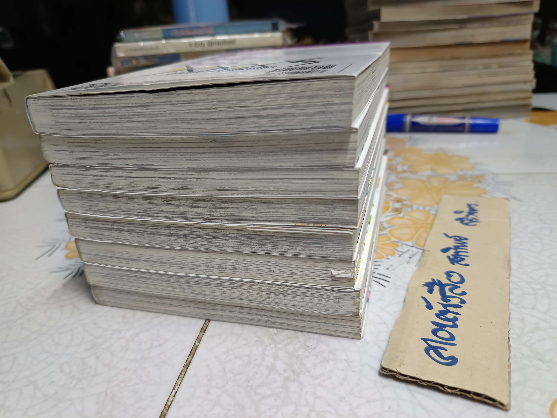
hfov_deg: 71.6
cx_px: 278
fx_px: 386
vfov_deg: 56.8
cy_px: 209
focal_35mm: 24
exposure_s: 1/33.3
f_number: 1.7
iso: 1196
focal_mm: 5.31
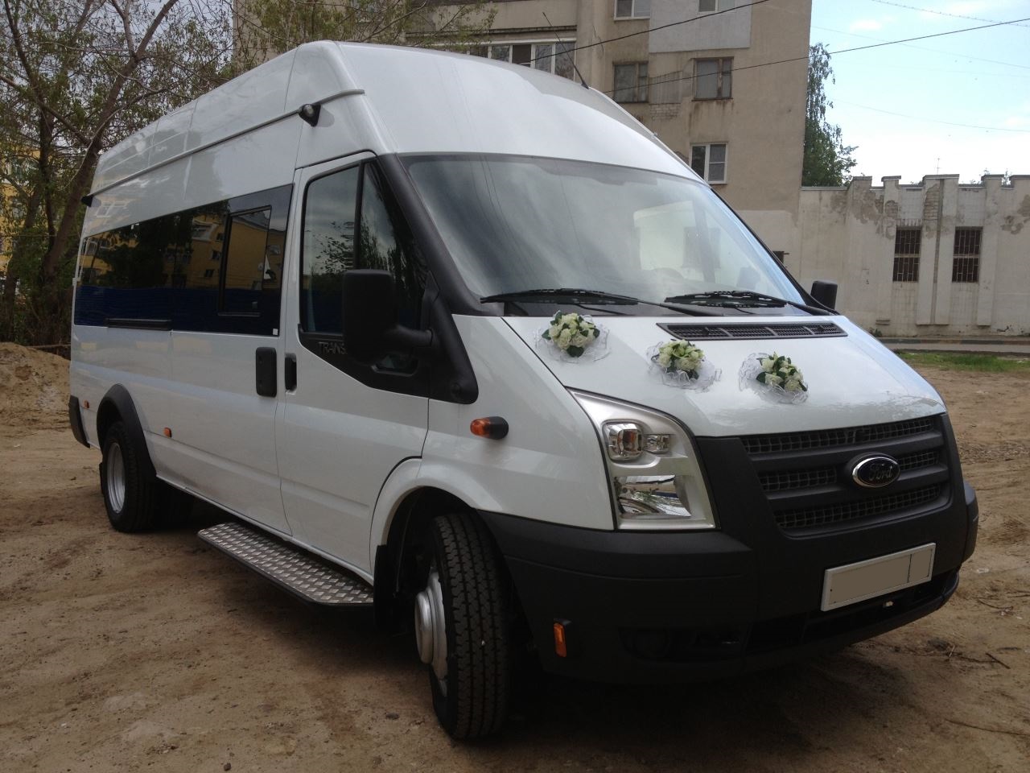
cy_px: 386
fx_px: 1041
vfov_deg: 40.7
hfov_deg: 52.6
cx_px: 515
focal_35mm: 35
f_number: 2.4
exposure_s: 1/516
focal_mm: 4.28
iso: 50
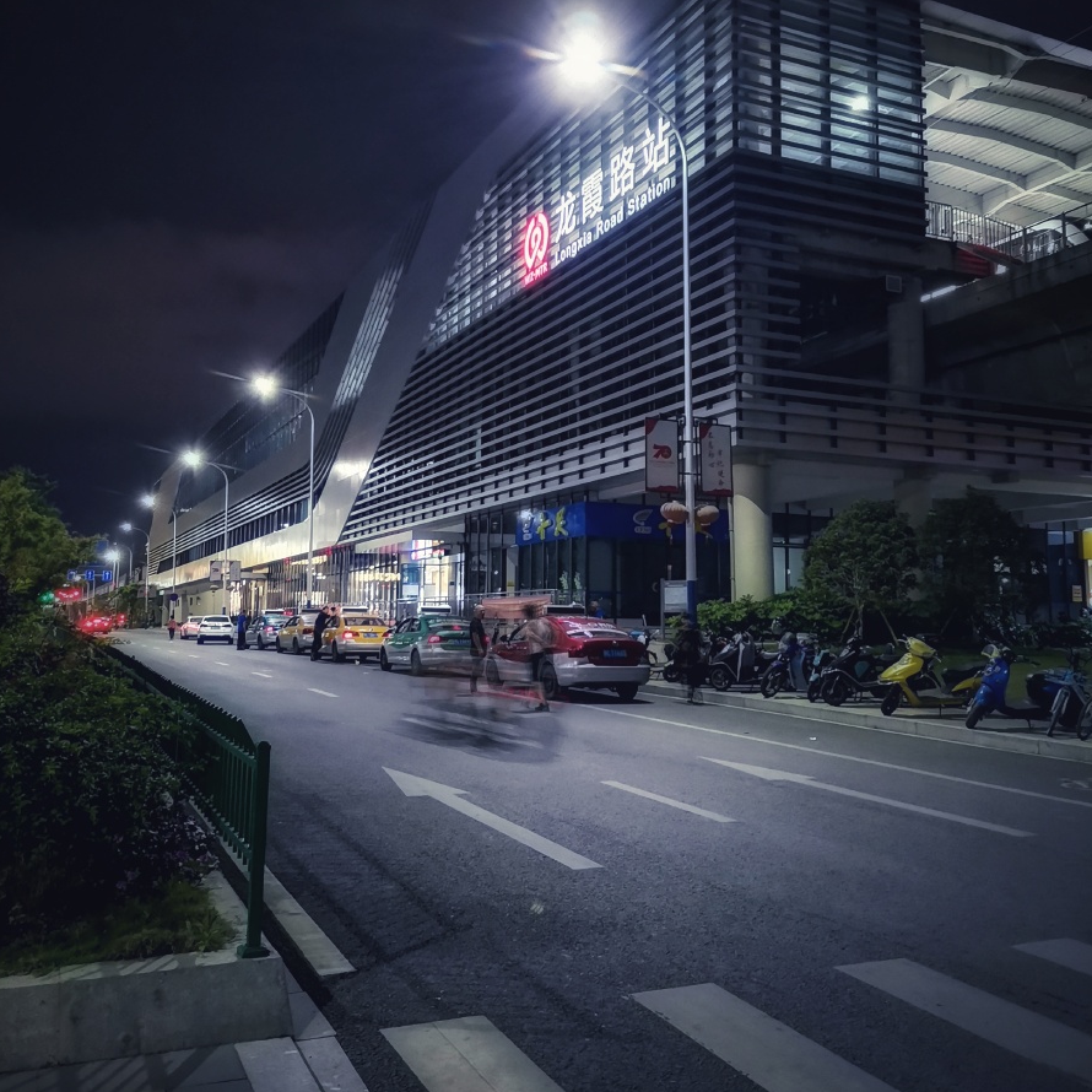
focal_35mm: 31
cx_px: 548
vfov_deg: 52.4
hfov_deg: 52.5
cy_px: 488
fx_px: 1106
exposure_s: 4
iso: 1000
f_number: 1.8
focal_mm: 5.5
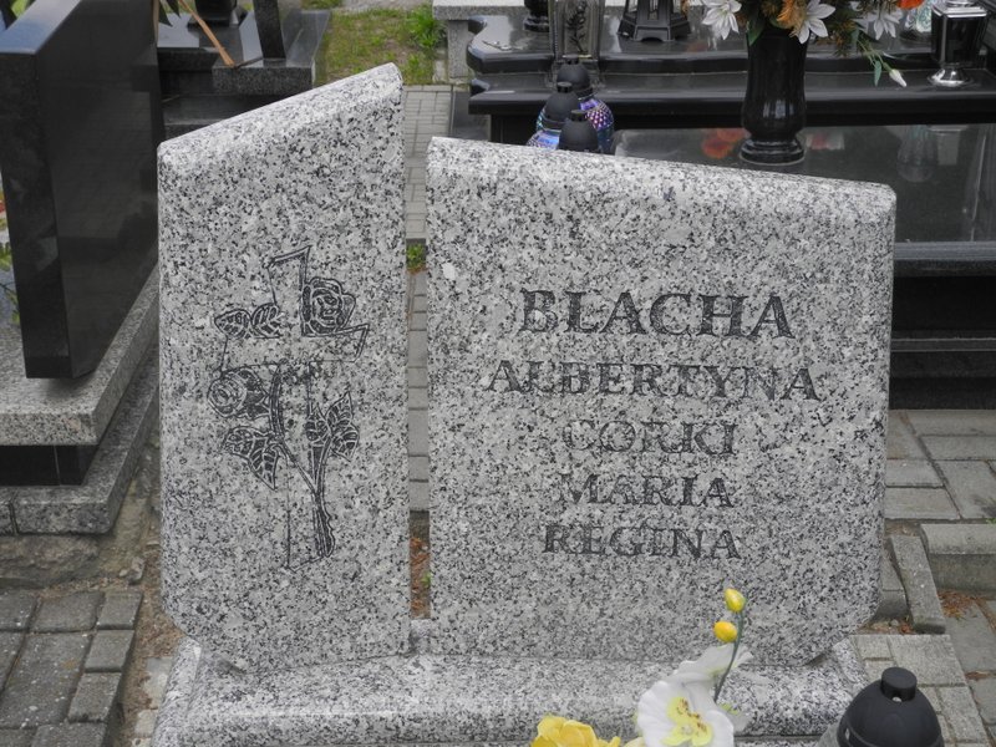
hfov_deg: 38.2
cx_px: 498
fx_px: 1439
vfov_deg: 29.1
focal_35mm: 50
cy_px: 374
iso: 100
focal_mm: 10.7
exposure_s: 1/800
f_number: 3.5
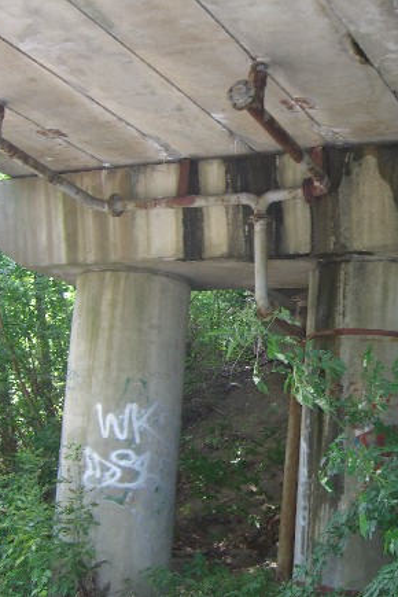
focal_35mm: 53
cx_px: 327
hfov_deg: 25.0
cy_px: 298
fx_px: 879
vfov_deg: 37.5
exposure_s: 1/60
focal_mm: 7.9
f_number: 2.8
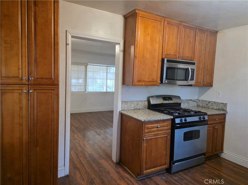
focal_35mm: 23
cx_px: 124
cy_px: 92
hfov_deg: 74.0
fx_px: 165
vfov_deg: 58.8
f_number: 1.7
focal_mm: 6.3
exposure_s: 1/120
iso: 800
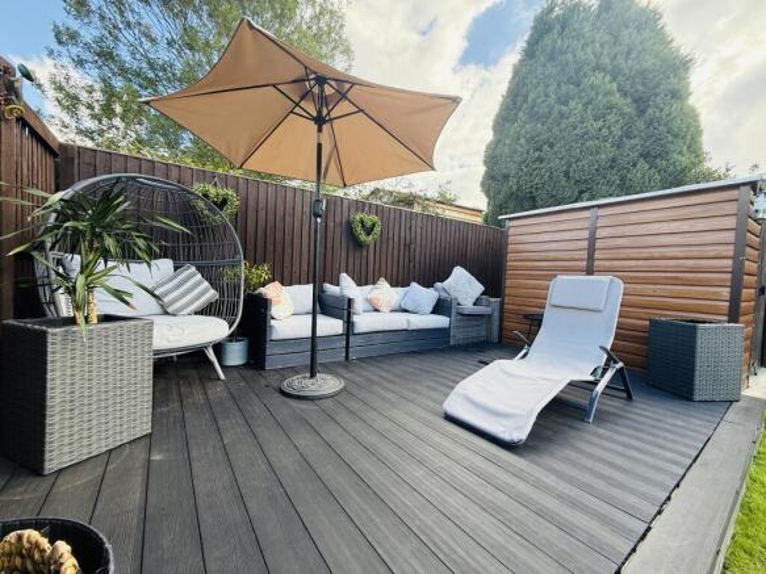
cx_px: 383
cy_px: 287
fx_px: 310
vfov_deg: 85.7
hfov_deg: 102.1
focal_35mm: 14
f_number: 2.2
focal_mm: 2.22
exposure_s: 1/276
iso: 64
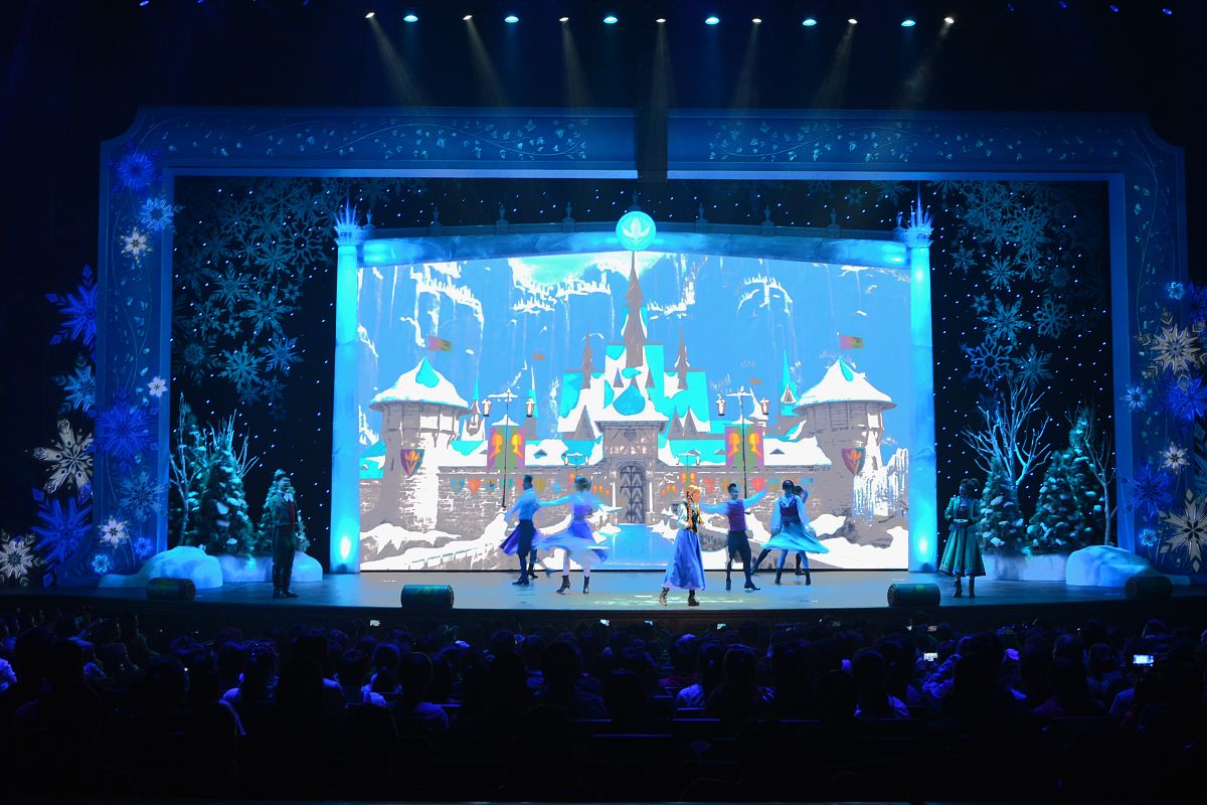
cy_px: 402
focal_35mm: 39
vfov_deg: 34.2
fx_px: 1307
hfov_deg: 49.6
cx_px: 604
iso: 800
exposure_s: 1/15
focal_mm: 26
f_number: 6.3
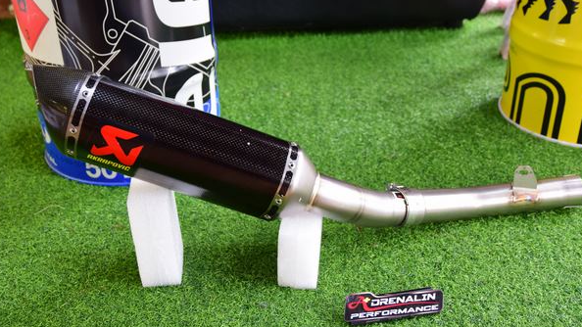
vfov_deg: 27.1
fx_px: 679
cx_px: 299
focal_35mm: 44
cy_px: 170
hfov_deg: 46.4
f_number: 3.5
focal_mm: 26
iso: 1000
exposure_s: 1/30
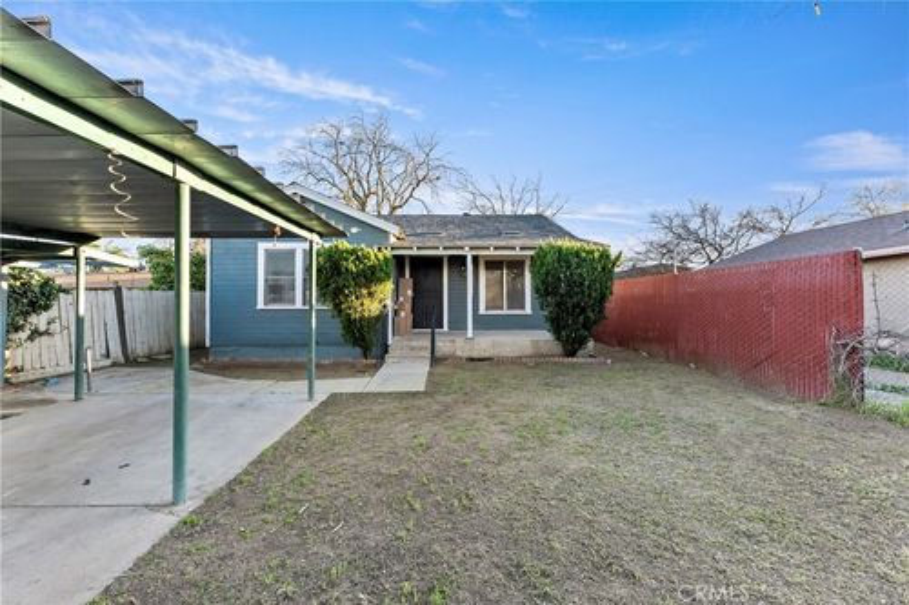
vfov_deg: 81.2
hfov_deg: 104.3
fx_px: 353
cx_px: 454
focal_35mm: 14
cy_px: 302
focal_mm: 14
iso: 80
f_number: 5
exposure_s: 1/100
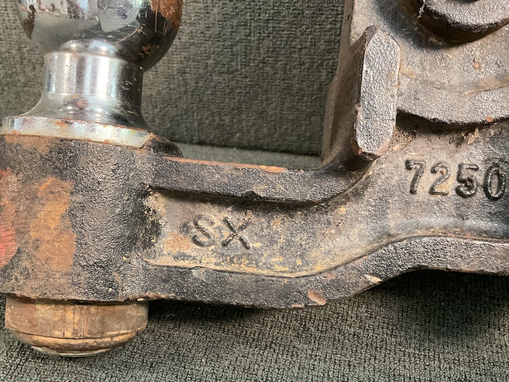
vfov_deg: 35.8
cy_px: 235
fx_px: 588
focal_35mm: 40
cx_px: 256
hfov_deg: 46.8
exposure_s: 1/30
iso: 400
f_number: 1.8
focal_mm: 3
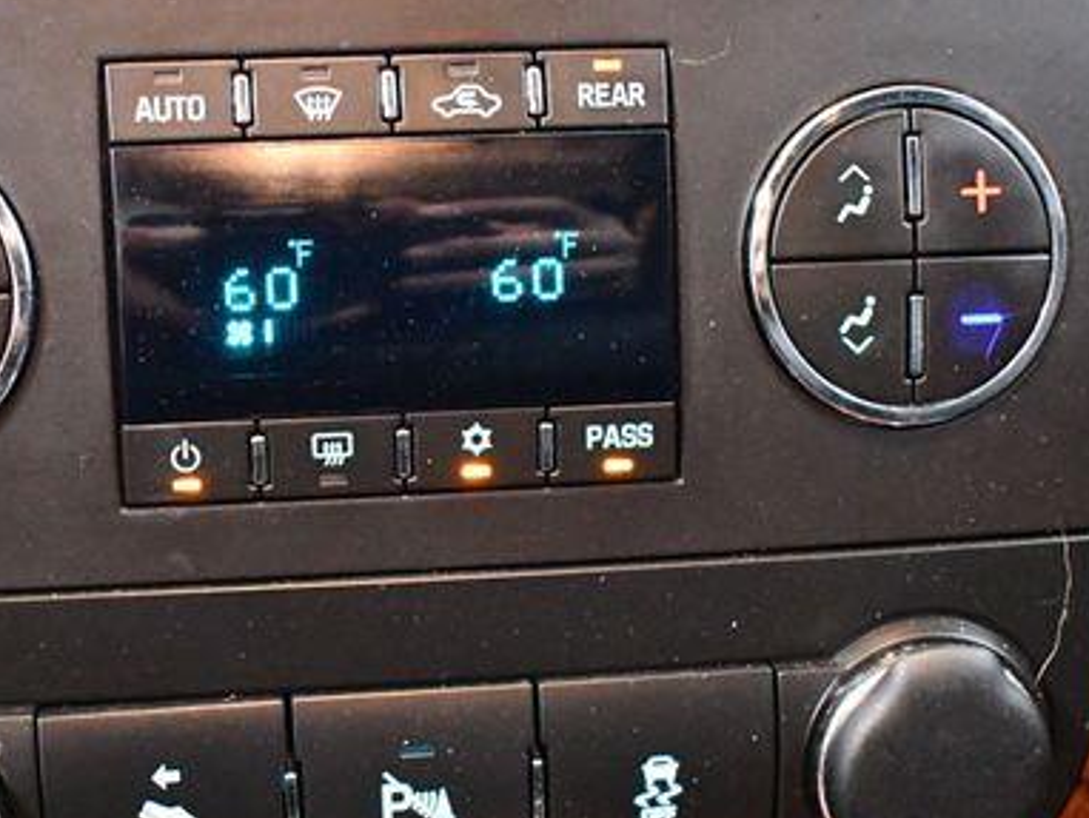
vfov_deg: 25.2
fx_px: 1826
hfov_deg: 33.1
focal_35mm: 58
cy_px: 450
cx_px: 428
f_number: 3.5
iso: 10000
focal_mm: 18
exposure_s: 1/60
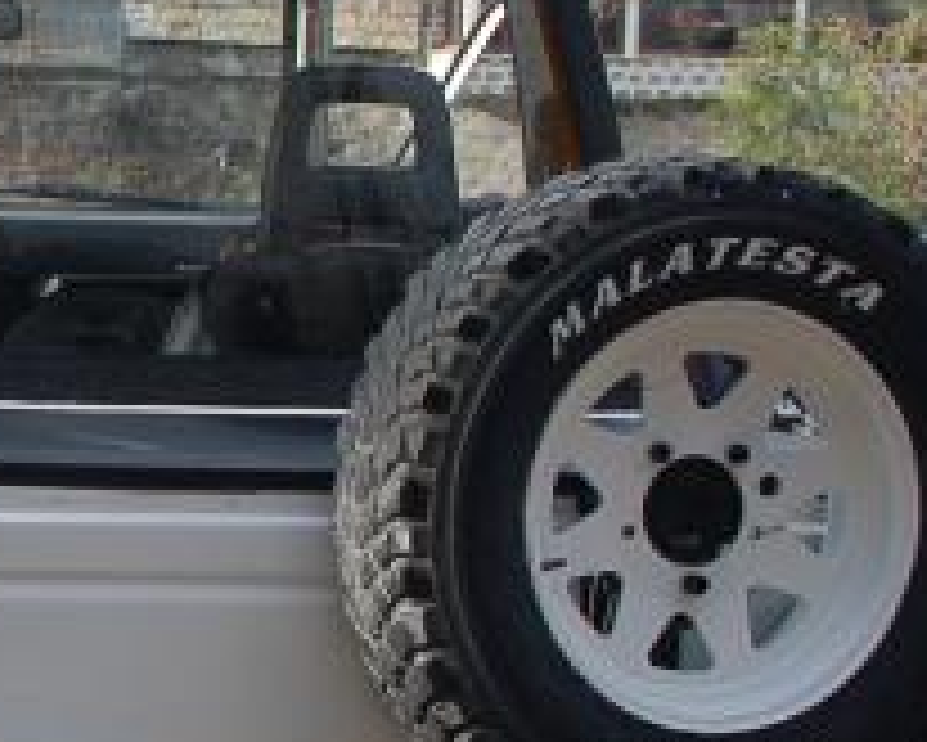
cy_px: 387
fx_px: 3898
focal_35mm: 142
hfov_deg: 13.0
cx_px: -356
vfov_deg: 10.9
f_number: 10
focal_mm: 26
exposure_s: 1/250
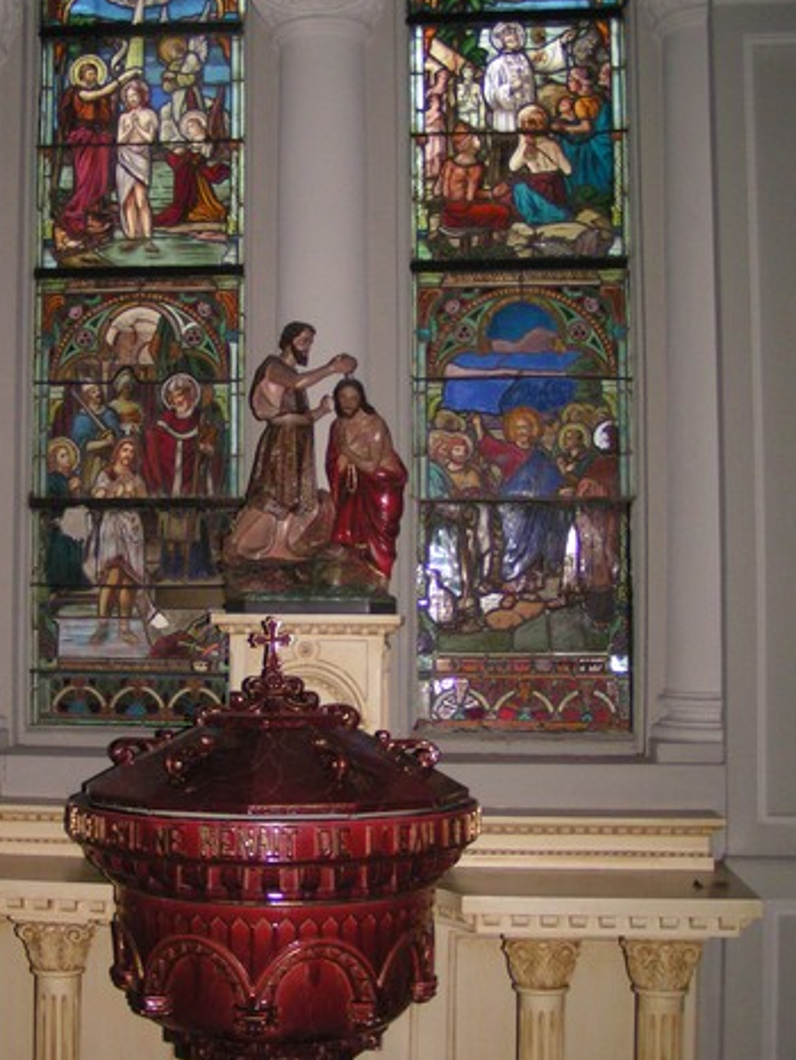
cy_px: 517
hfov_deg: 29.0
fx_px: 1532
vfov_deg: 38.2
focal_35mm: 50
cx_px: 280
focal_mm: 5.8
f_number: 2.8
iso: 200
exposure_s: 1/40
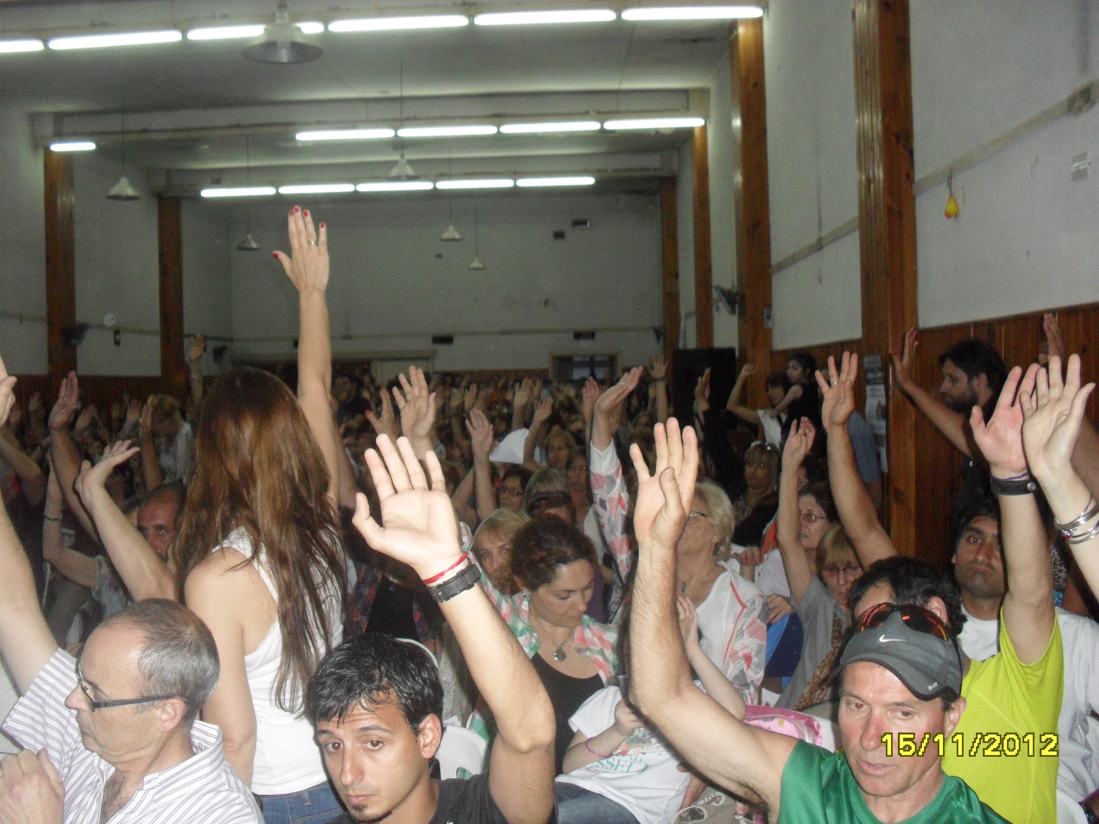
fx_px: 1111
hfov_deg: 52.6
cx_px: 550
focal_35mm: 35
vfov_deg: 40.7
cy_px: 412
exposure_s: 1/45
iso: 240
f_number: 3.2
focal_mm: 6.3
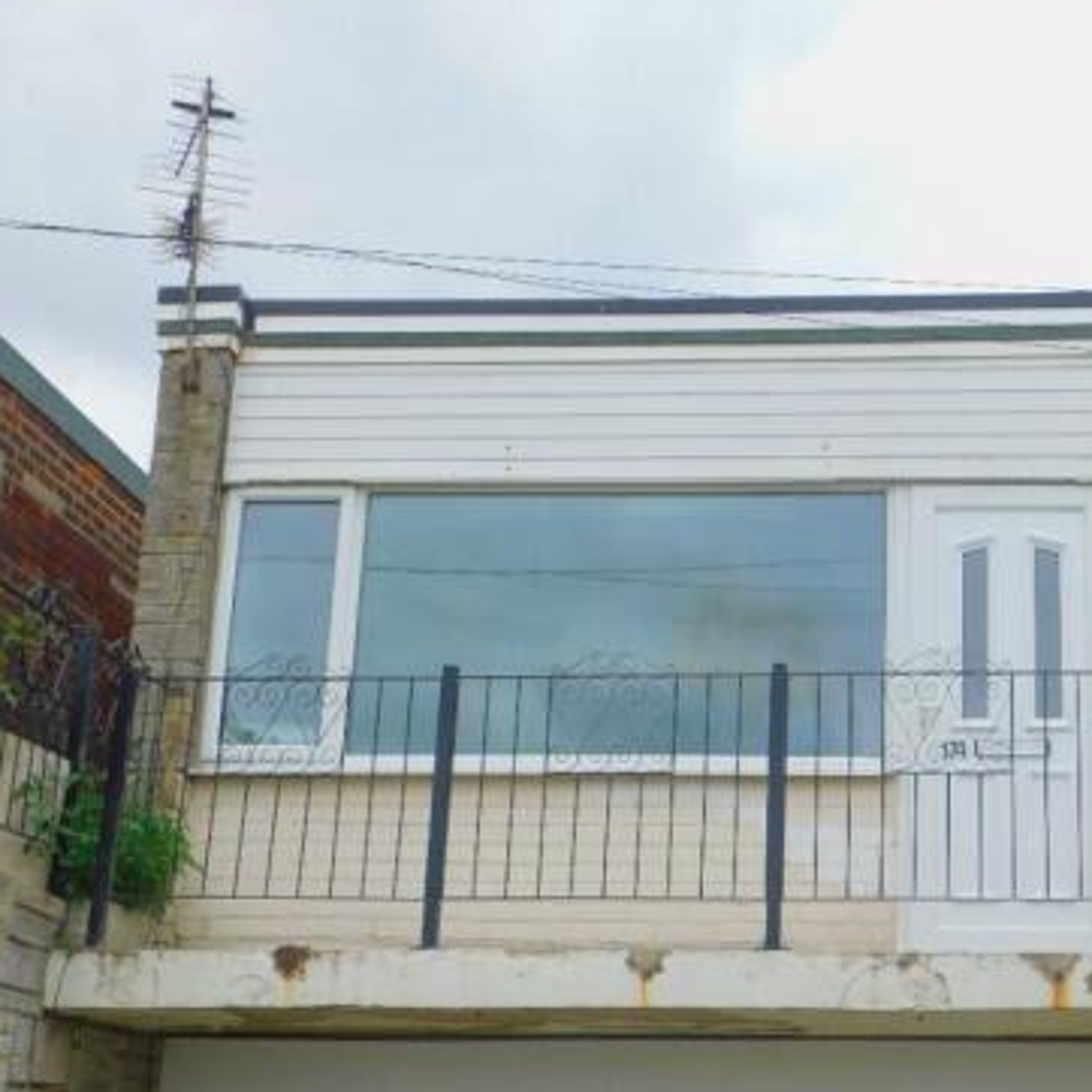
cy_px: 526
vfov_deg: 30.0
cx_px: 852
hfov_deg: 29.5
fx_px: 2034
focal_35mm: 57
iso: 125
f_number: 3.6
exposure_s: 1/800
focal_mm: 7.1
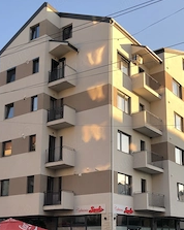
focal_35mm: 49
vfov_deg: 37.3
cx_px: 108
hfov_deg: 30.7
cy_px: 167
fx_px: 334
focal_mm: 3.99
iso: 20
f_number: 1.8
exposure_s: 1/372
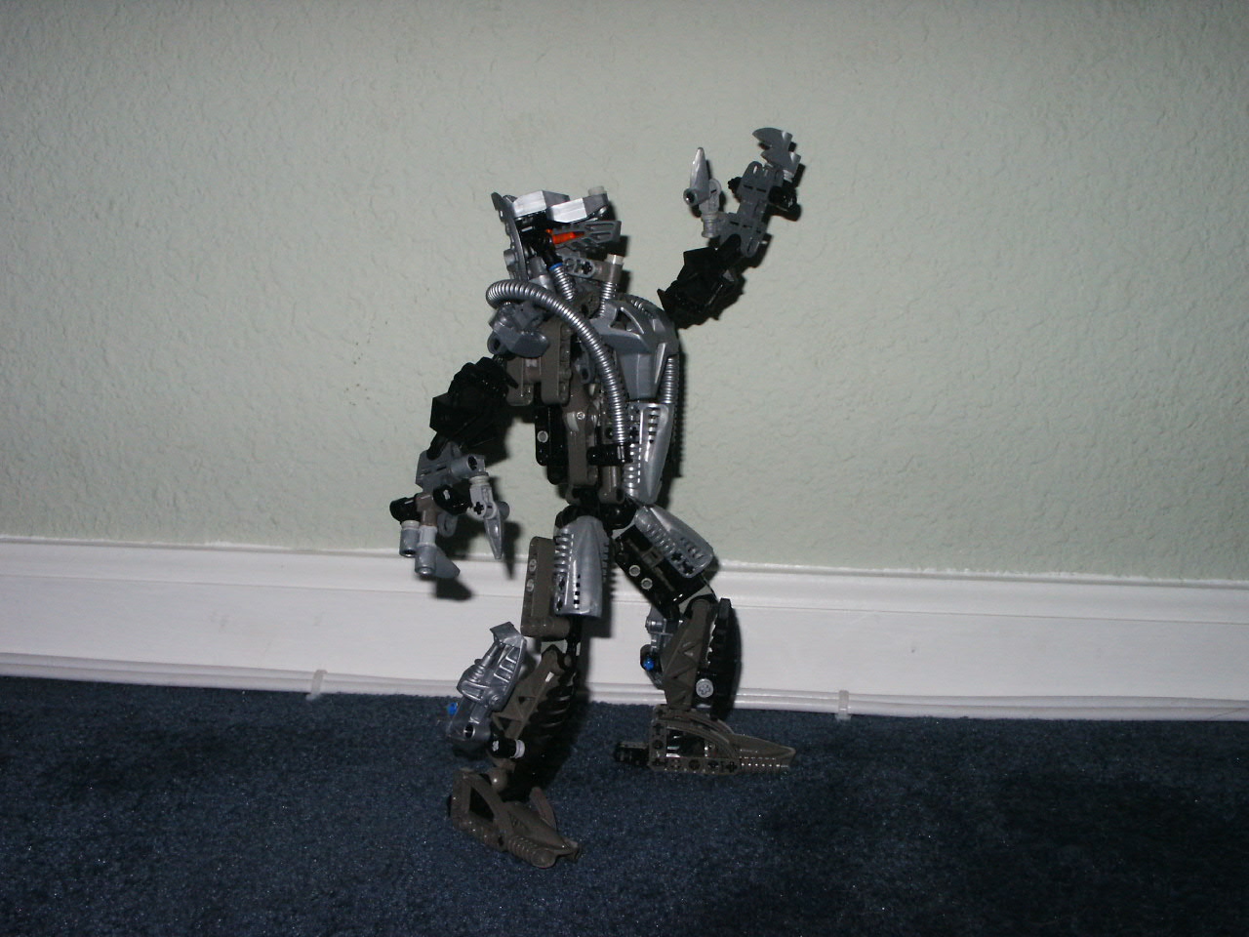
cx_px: 624
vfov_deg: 32.9
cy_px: 468
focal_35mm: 44
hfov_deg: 42.9
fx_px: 1588
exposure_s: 1/45
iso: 200
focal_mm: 9.21
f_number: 8
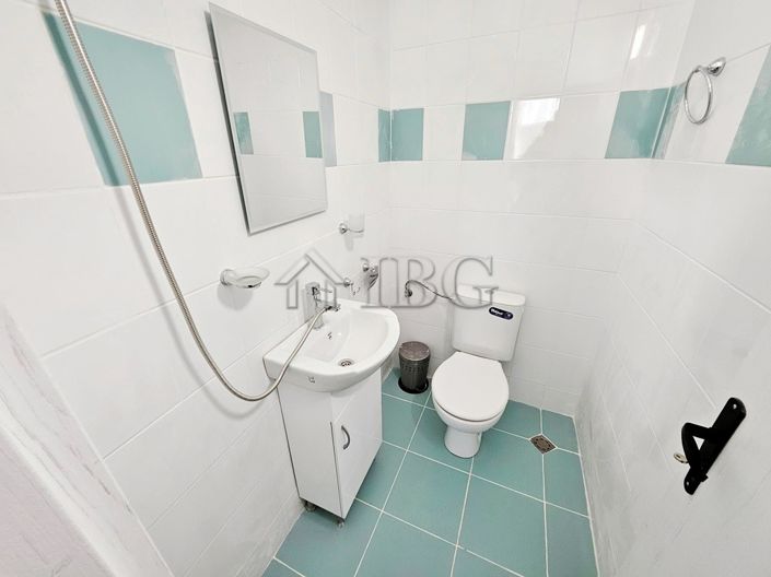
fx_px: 289
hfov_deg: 106.2
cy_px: 288
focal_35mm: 13
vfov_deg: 89.9
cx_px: 386
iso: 64
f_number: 2.2
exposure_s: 1/50
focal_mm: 1.7
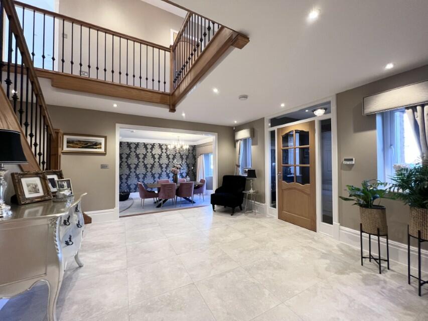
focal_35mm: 13
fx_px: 161
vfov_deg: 89.9
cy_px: 160
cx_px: 214
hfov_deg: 106.2
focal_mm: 1.57
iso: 250
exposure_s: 1/100
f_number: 1.8
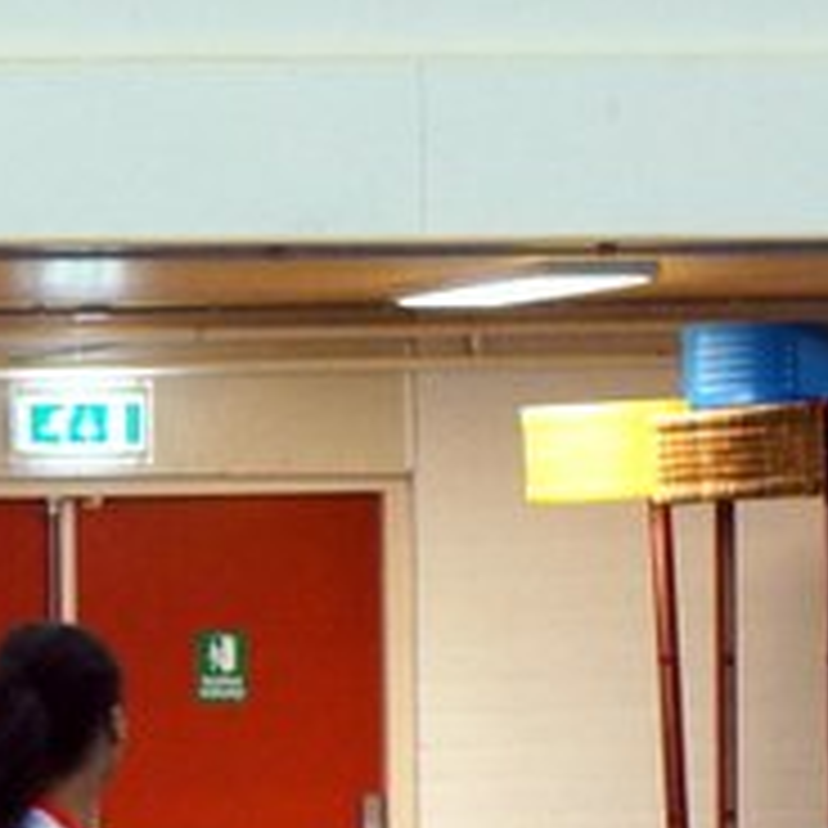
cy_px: 616
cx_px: -927
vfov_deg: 4.9
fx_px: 9607
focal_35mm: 355
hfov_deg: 4.8
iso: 1000
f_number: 2.5
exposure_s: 1/200
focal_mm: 50
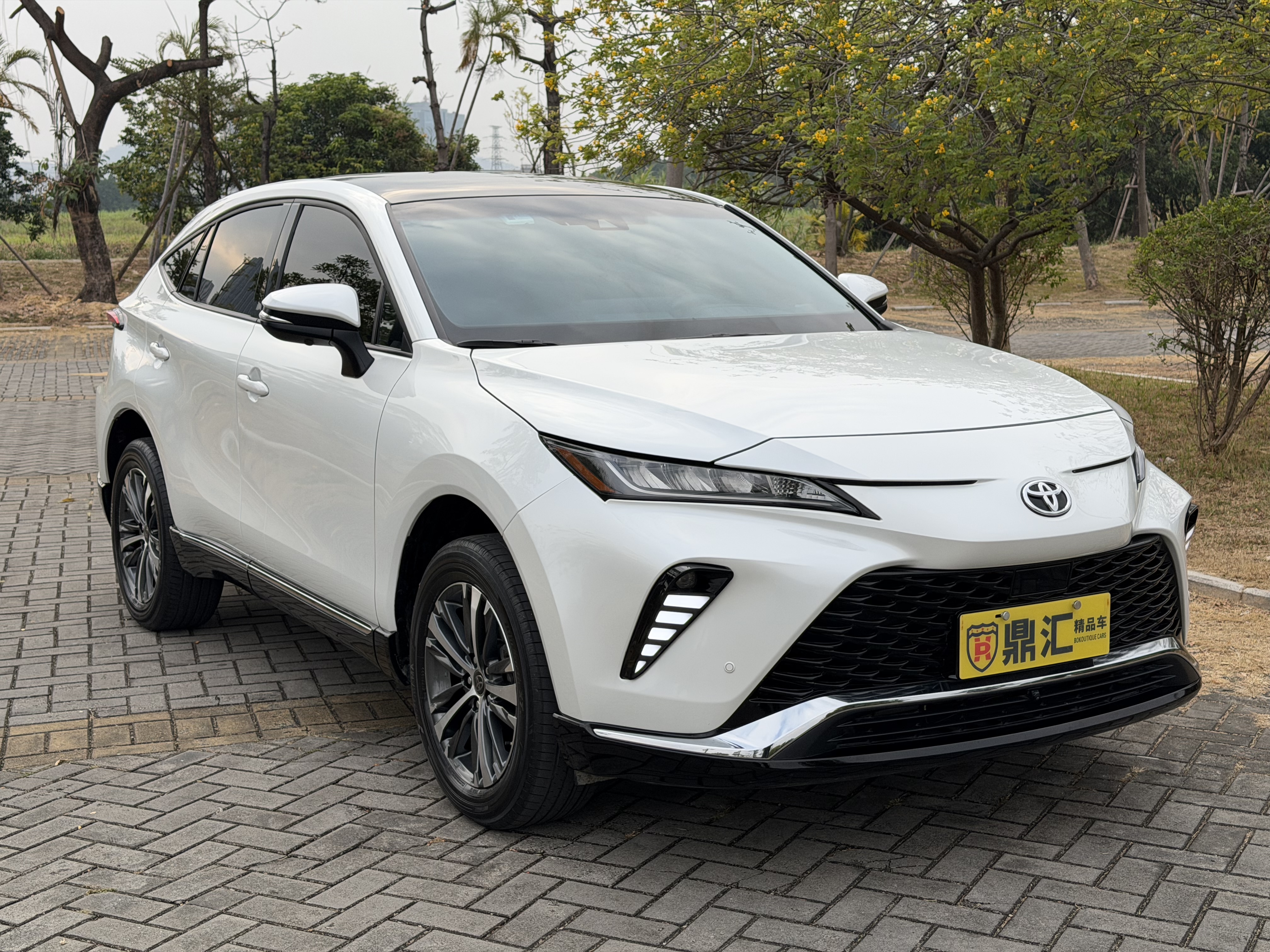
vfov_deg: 30.3
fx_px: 1761
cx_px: 635
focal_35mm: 48
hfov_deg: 39.7
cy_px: 476
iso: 64
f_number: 1.78
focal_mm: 6.76
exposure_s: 1/2342
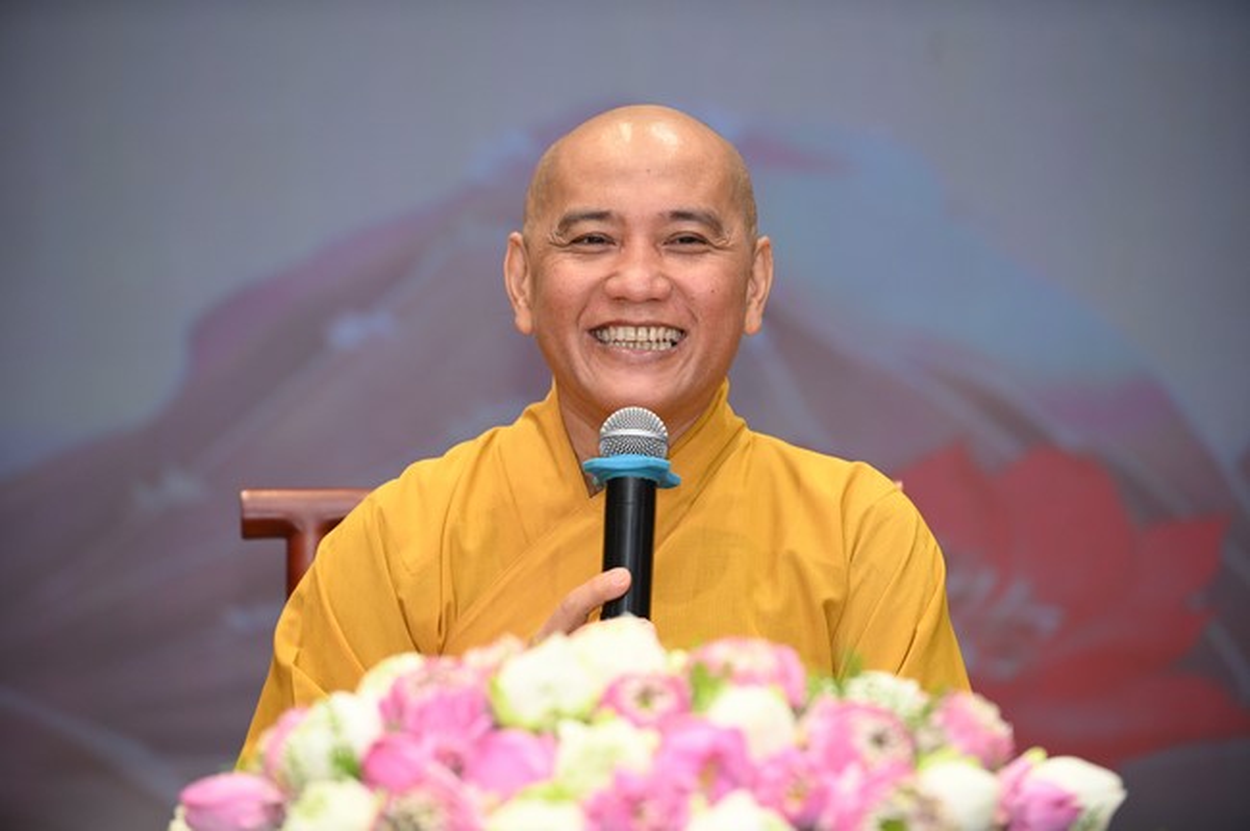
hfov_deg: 12.9
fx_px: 5550
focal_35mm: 160
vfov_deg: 8.6
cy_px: 416
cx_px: 625
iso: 1600
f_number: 3.5
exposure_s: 1/160
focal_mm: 160
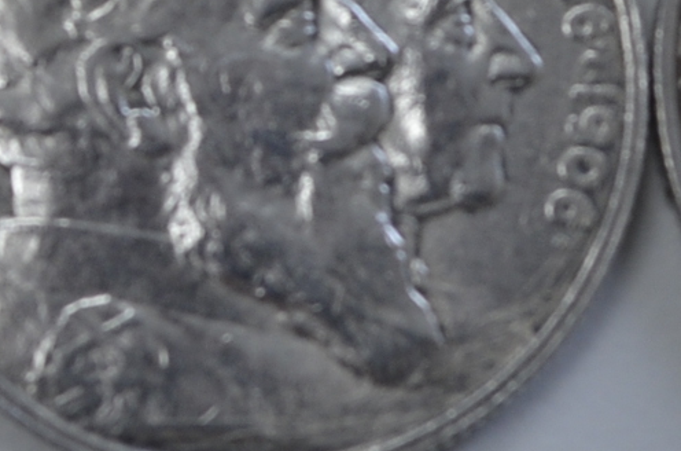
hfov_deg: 6.3
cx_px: 225
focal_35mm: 328
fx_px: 6189
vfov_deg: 4.1
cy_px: -320
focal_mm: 44
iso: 280
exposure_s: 1/60
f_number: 8
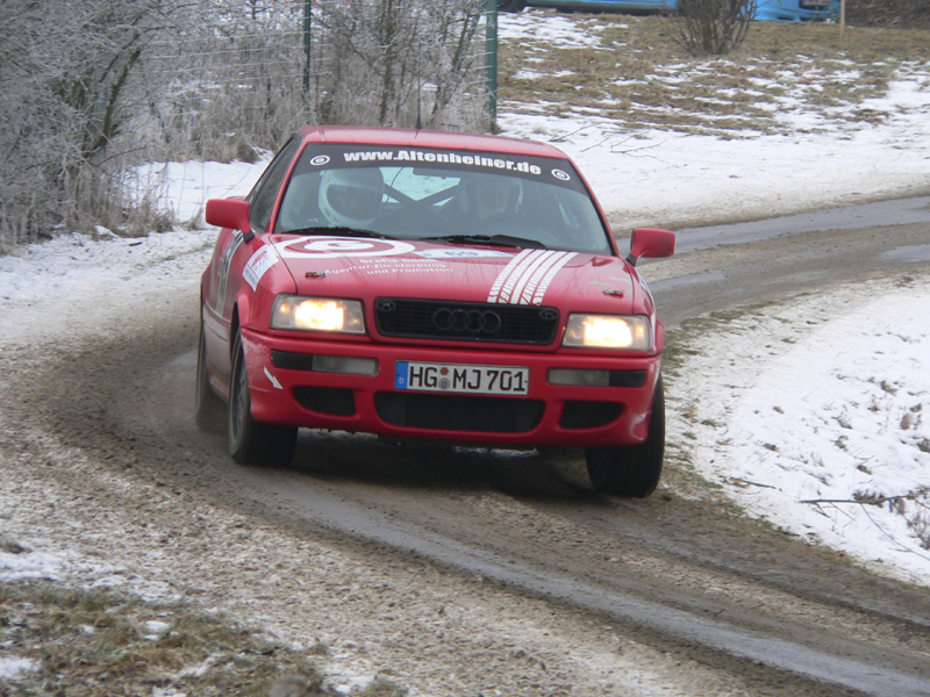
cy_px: 348
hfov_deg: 6.1
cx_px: 465
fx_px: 8732
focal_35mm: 325
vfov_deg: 4.6
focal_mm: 54
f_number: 4
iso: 80
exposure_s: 1/125
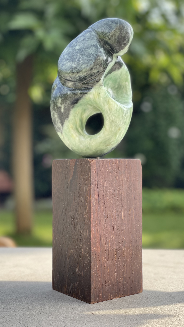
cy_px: 163
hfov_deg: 21.1
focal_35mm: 57
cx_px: 88
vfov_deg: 36.6
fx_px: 494
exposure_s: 1/122
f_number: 2
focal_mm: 6
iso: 25
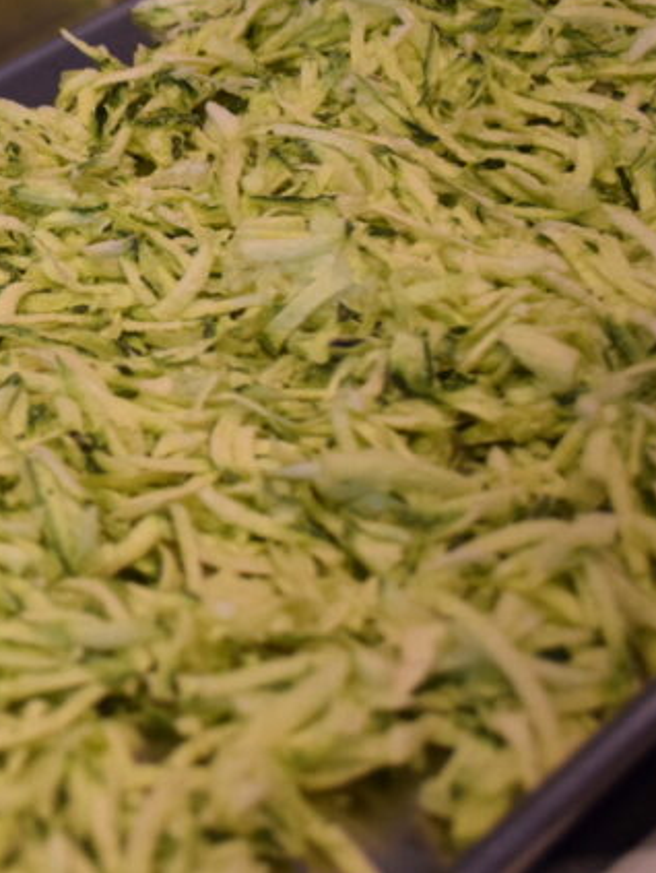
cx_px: -378
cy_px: 169
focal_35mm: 122
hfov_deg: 11.6
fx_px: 3082
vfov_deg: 16.0
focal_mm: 35
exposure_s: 1/60
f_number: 5
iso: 1800
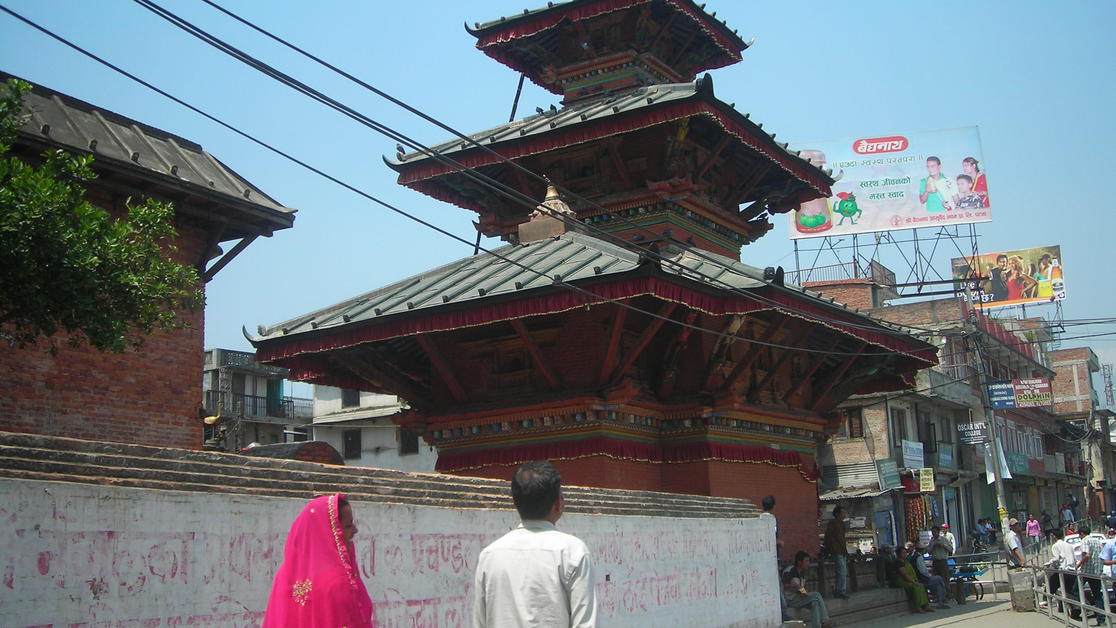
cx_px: 563
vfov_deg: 28.3
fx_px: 1243
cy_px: 250
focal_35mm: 42
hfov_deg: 48.4
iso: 50
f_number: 3.2
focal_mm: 6.3
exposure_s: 1/456
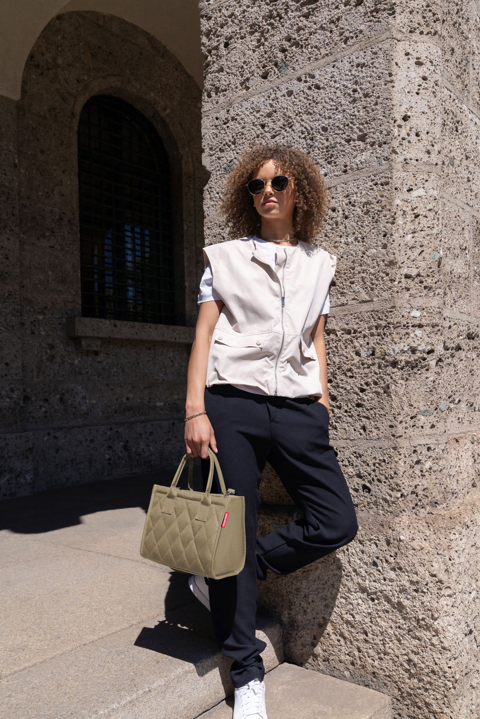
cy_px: 360
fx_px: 580
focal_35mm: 29
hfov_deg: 45.0
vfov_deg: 63.7
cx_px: 240
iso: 200
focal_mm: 29
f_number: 6.3
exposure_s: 1/1250
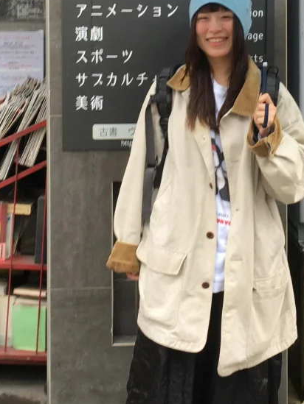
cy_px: 42
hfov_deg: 19.4
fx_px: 890
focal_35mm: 76
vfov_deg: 24.9
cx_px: 170
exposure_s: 1/50
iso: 32
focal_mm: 4.15
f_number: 2.2
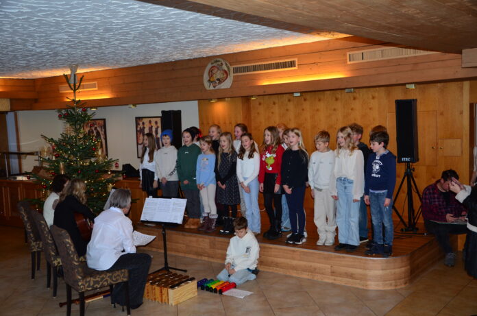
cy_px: 158
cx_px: 238
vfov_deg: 34.1
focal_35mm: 39
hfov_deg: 49.6
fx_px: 516
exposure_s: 1/60
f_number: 4
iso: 400
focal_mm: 26
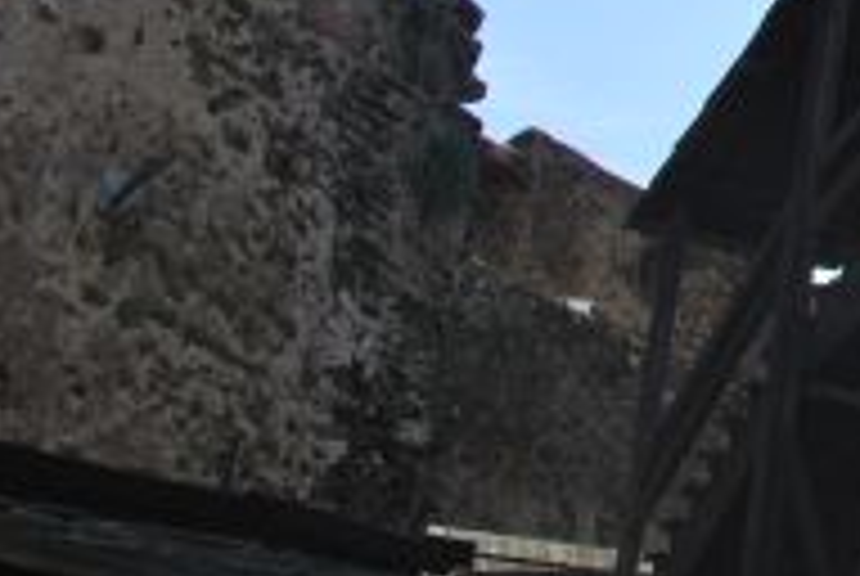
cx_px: 1612
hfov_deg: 15.3
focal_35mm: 113
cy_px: -513
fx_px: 2704
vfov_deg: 11.2
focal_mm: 18
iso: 100
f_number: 9
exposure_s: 1/320
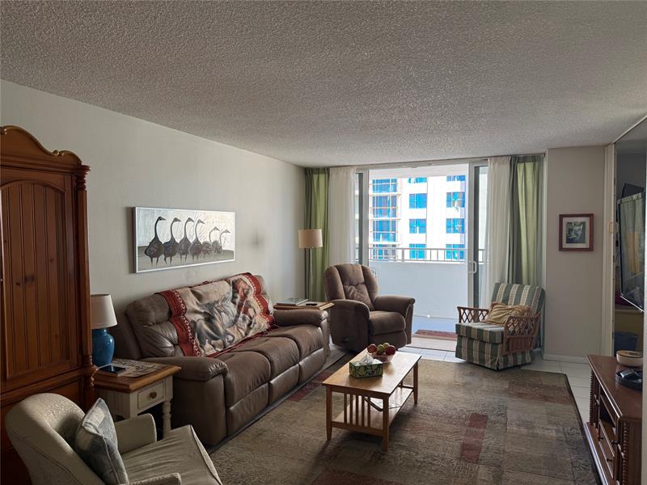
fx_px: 449
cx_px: 324
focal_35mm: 24
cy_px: 242
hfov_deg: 71.6
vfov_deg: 56.8
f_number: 1.78
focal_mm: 6.76
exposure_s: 1/374
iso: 100
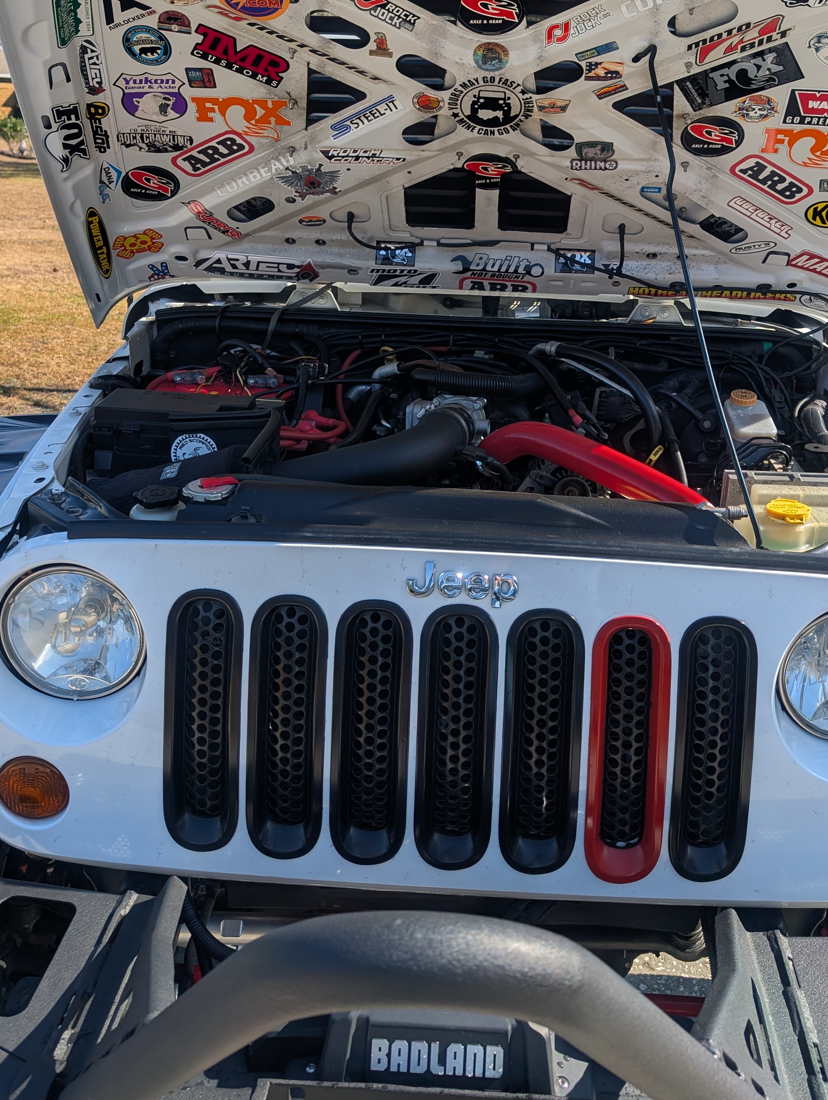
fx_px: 1018
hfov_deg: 44.1
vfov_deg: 56.0
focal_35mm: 32
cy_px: 404
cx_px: 478
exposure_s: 1/684
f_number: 1.68
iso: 20
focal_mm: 6.9
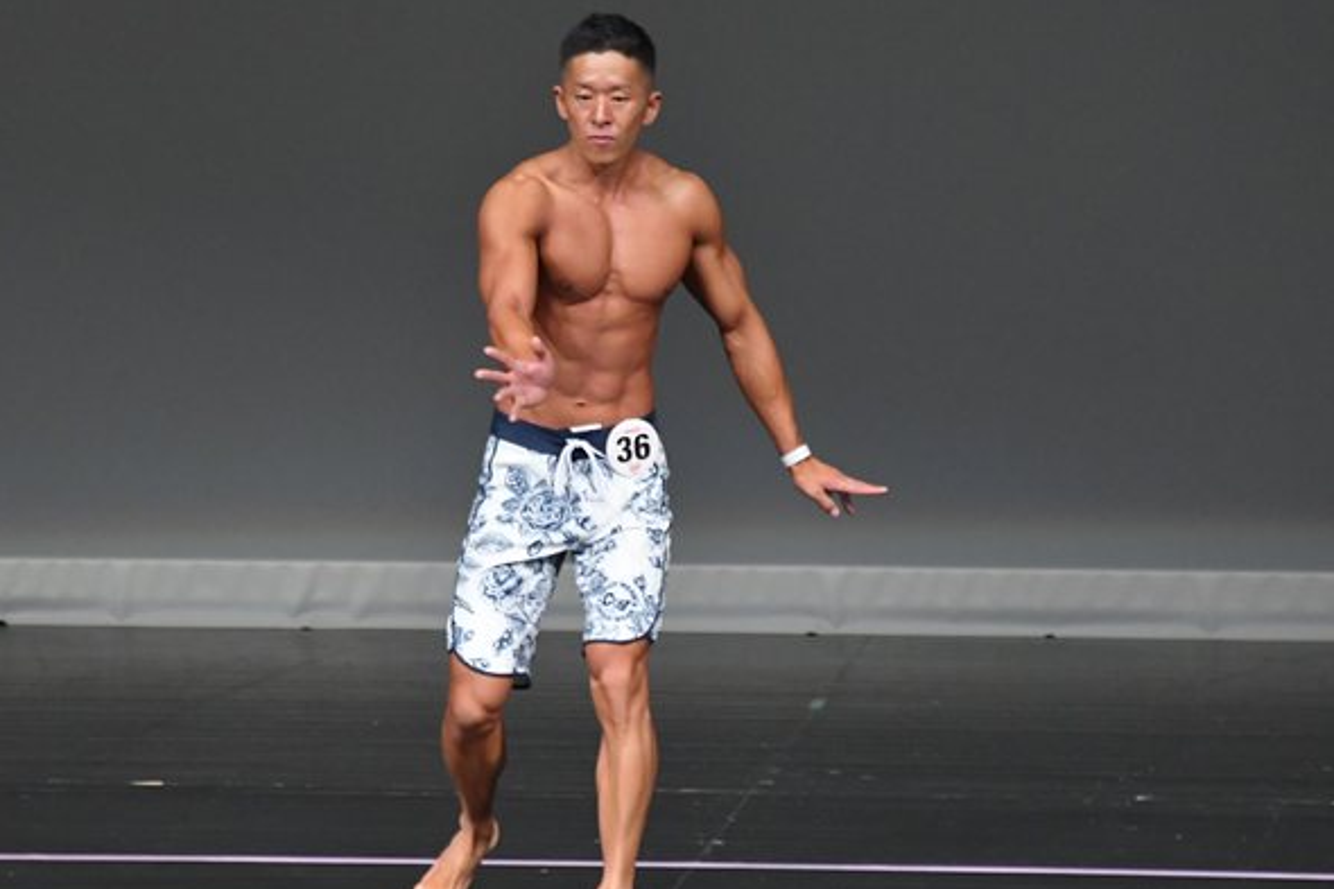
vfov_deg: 3.0
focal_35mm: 453
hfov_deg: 4.6
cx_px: 530
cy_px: 452
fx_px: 16780
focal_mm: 230
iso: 4000
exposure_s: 1/400
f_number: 5.6
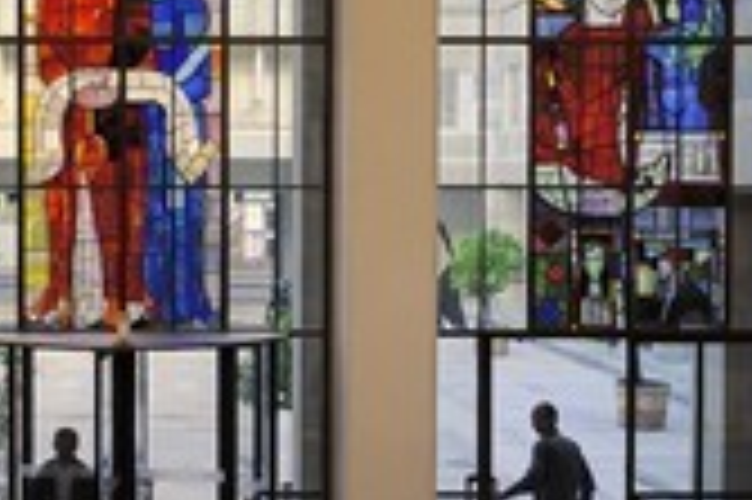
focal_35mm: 78
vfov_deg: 17.5
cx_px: 122
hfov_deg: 25.4
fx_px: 1628
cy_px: 221
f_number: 5.6
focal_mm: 31
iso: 200
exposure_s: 1/60
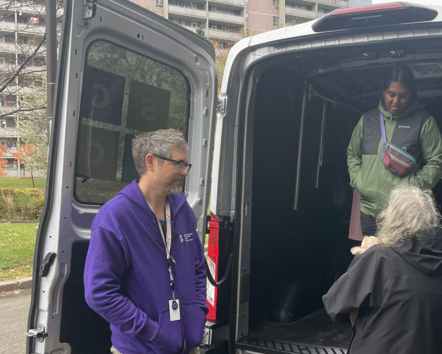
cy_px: 198
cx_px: 321
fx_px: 536
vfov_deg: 36.4
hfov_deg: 43.6
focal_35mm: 41
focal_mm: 4.2
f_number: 1.6
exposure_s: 1/121
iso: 50
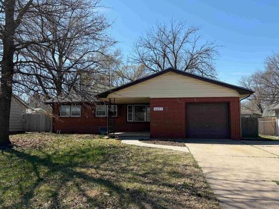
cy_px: 104
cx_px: 133
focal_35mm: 28
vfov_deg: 49.7
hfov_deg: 63.4
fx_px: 226
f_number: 1.6
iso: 50
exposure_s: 1/2364
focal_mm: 5.96
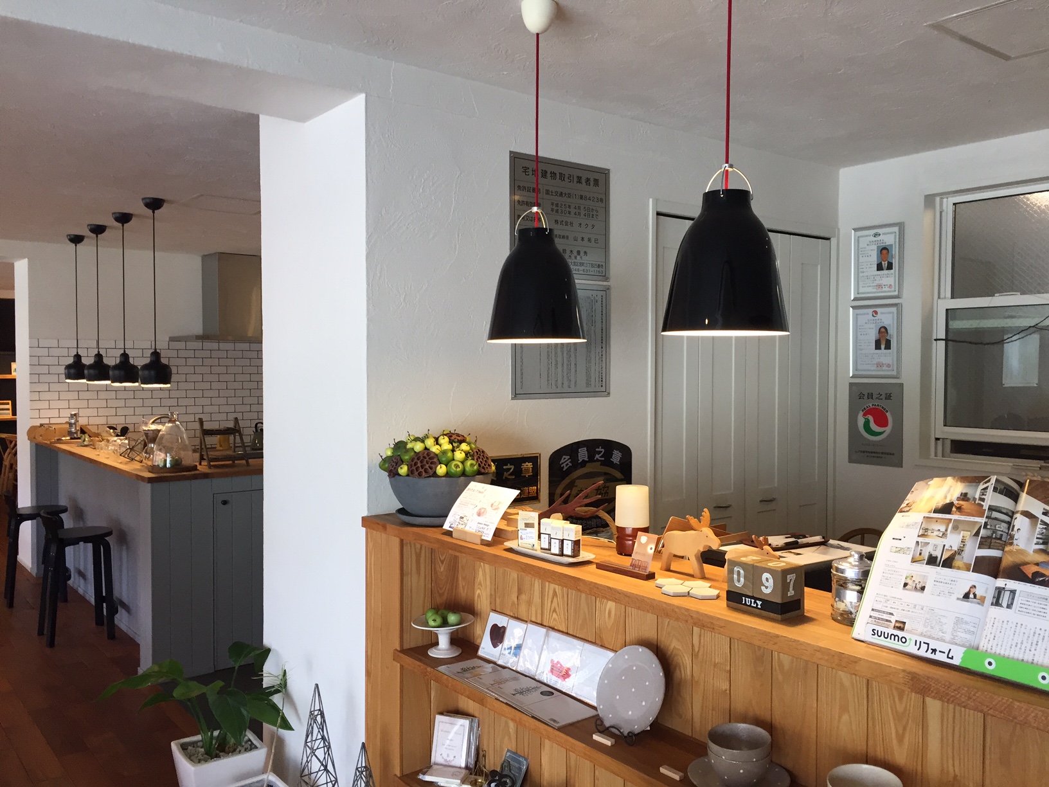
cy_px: 394
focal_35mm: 29
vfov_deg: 48.2
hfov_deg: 61.7
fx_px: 879
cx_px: 524
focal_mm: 4.15
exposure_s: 1/30
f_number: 2.2
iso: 32
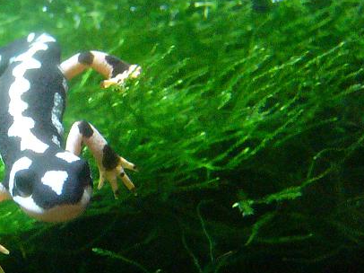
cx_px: 43
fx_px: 725
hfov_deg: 27.3
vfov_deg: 21.2
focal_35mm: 69
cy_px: 175
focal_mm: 4.6
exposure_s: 1/13
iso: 400
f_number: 2.8
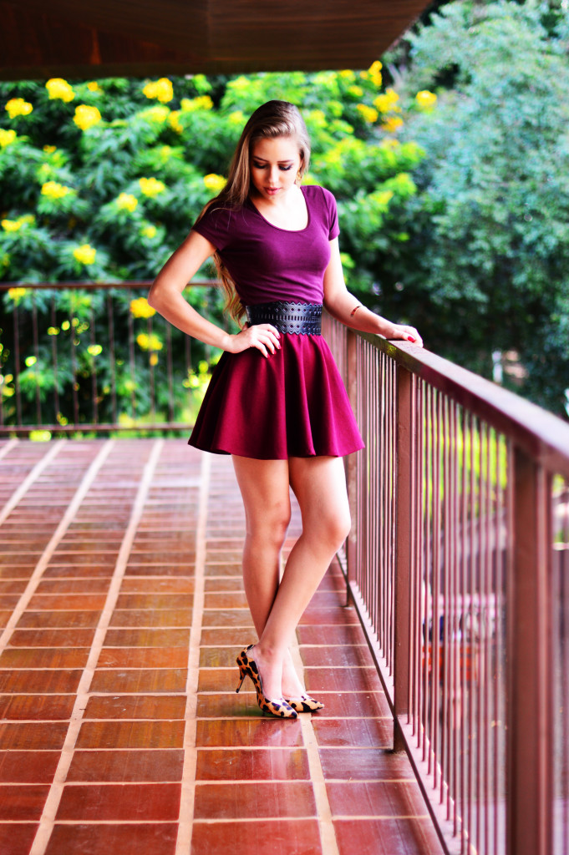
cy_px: 428
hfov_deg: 18.2
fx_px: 1781
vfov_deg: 27.0
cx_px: 284
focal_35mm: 75
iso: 100
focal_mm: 50
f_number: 1.4
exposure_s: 1/400
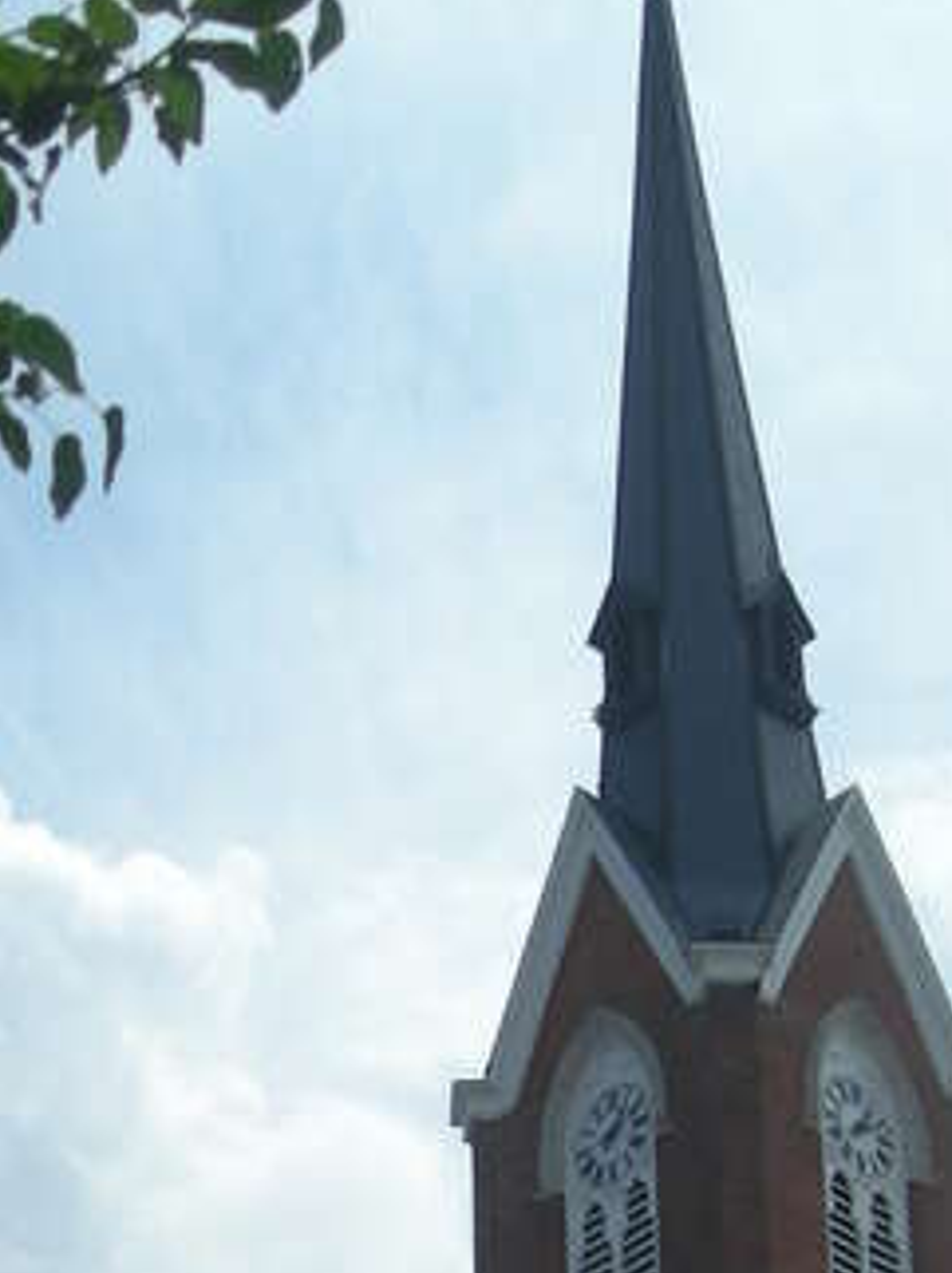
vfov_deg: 21.3
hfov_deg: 16.9
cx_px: 549
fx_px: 3194
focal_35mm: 87
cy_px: 1431
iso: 50
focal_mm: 5.7
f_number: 5.7
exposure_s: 1/435
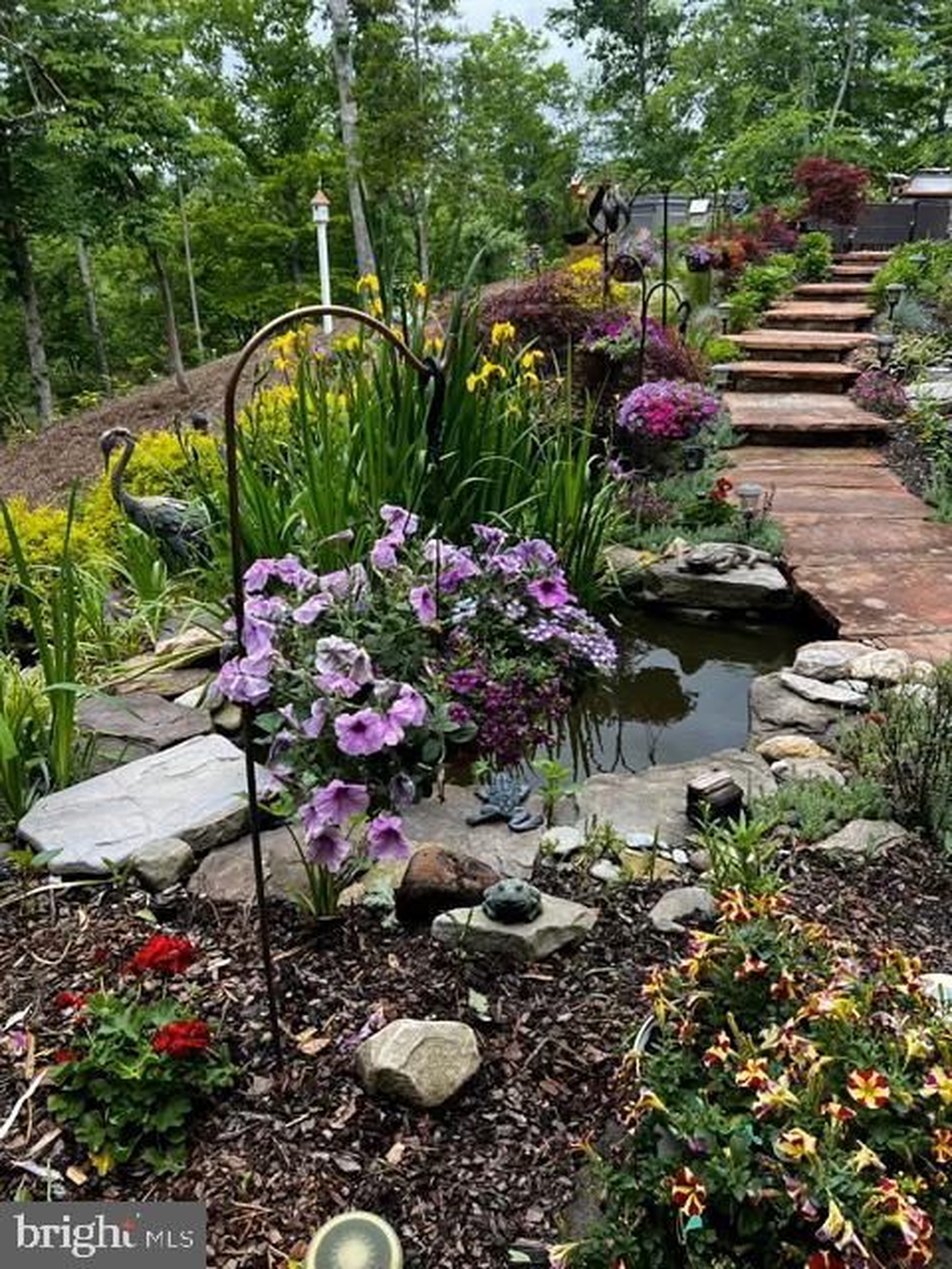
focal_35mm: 26
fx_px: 953
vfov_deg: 67.3
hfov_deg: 53.1
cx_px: 476
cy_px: 634
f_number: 1.5
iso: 50
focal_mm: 5.7
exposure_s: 1/924
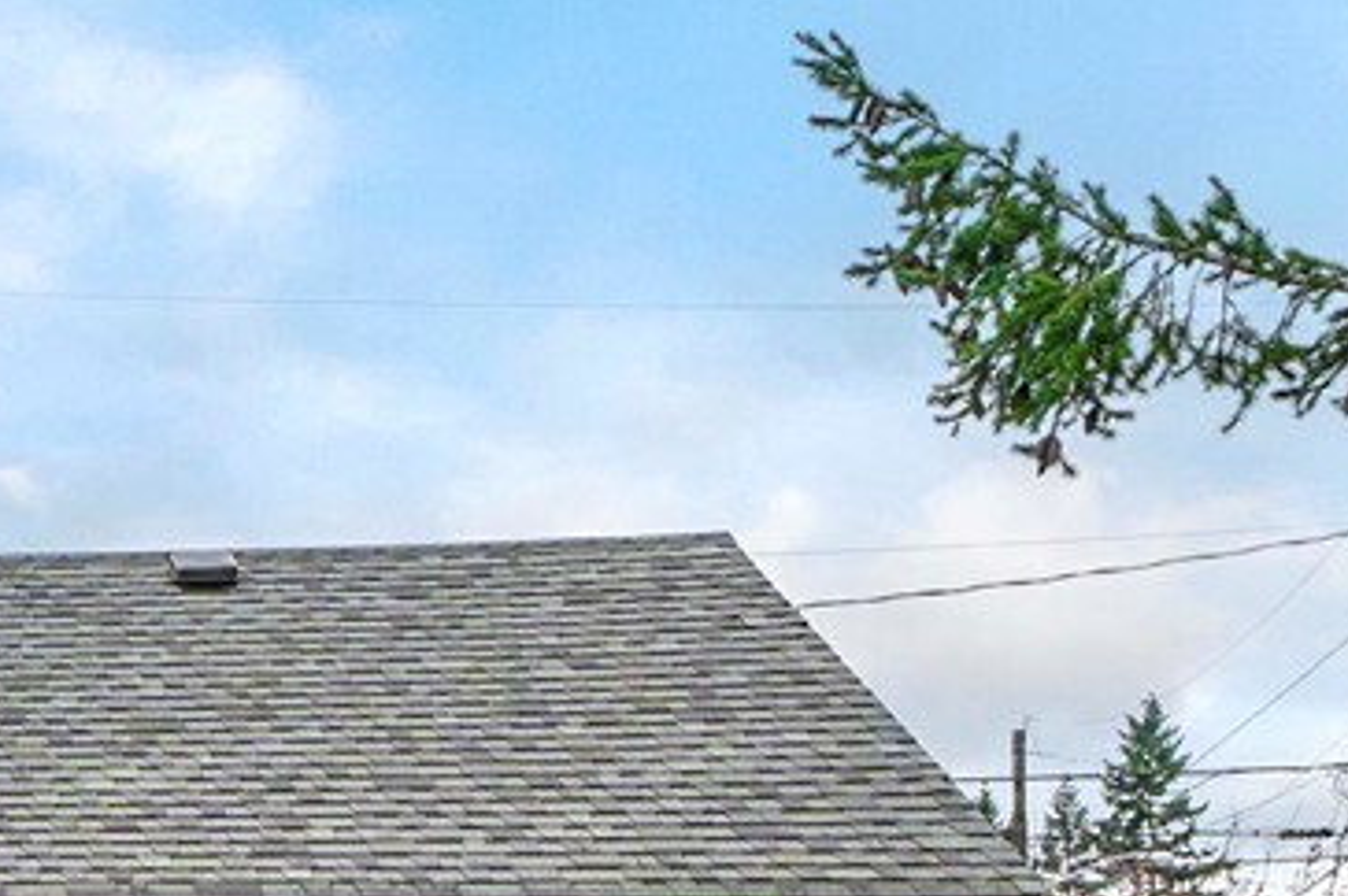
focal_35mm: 84
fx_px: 3142
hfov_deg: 19.7
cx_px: -876
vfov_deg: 15.6
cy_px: 1083
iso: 100
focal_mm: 18
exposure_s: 1/45
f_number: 6.7
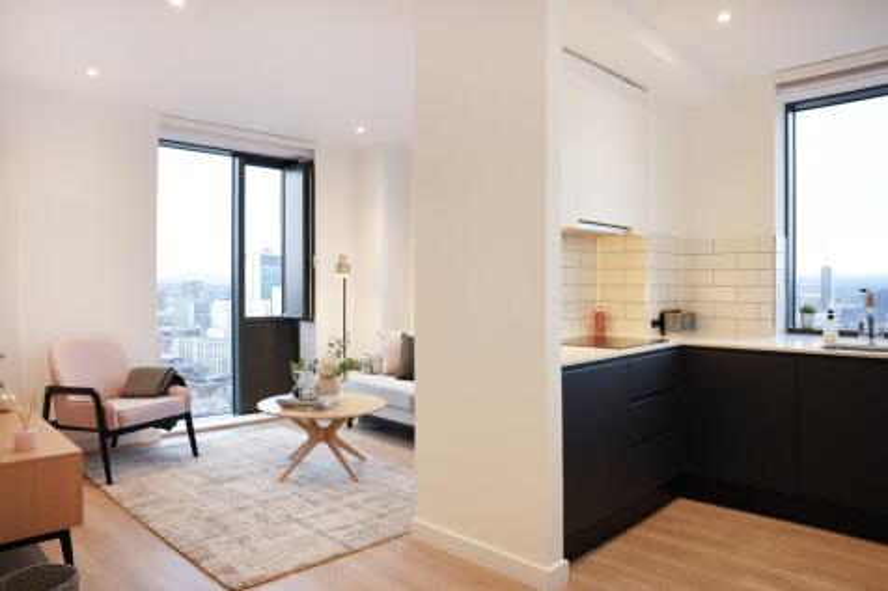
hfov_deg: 73.8
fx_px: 592
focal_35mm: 24
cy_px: 296
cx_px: 444
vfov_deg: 53.1
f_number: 8
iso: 640
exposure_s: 1/10
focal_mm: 24
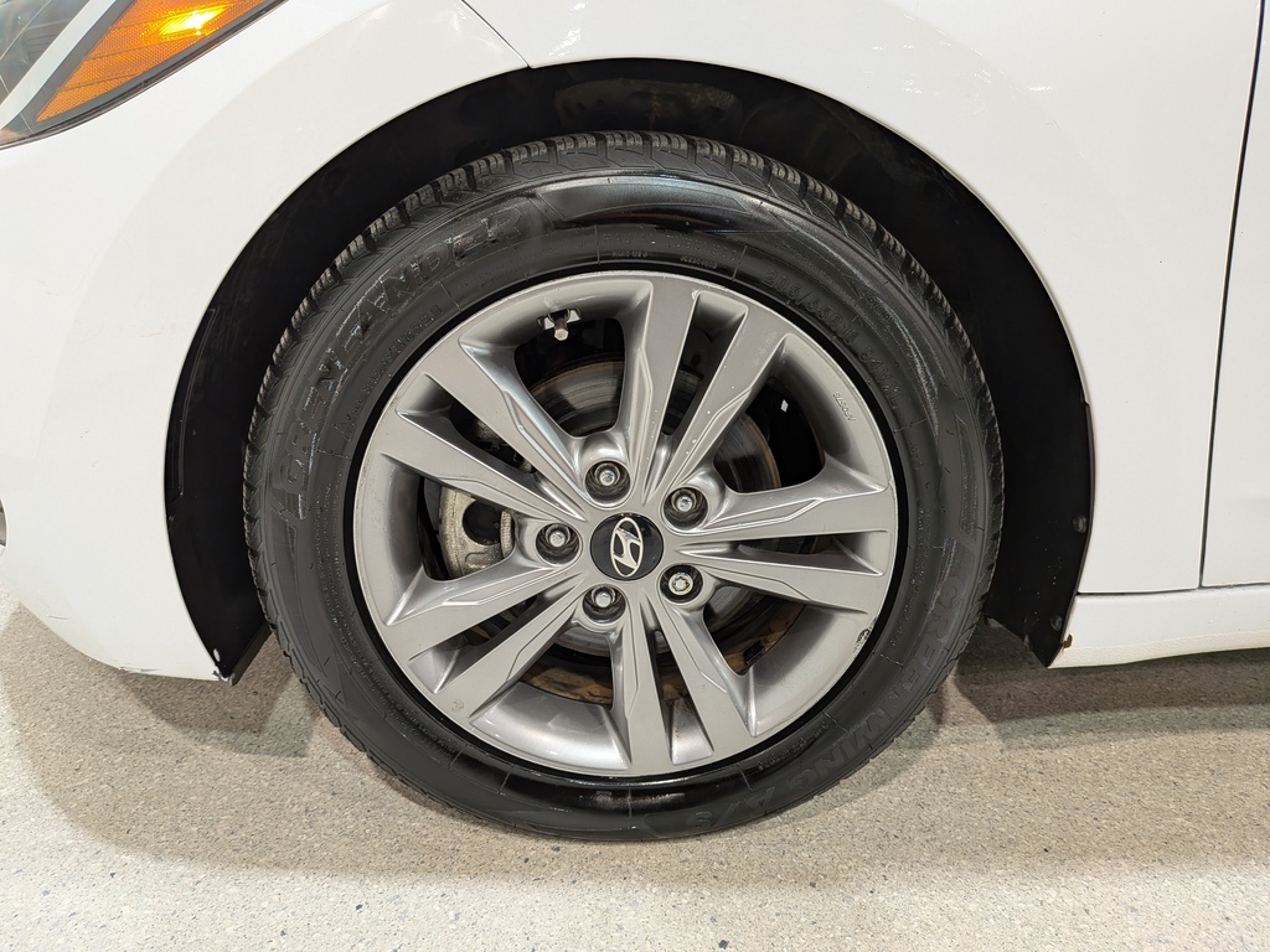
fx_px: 881
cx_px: 635
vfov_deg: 56.8
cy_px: 476
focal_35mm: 24
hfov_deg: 71.6
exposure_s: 1/40
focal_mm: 4.53
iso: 48
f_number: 1.7
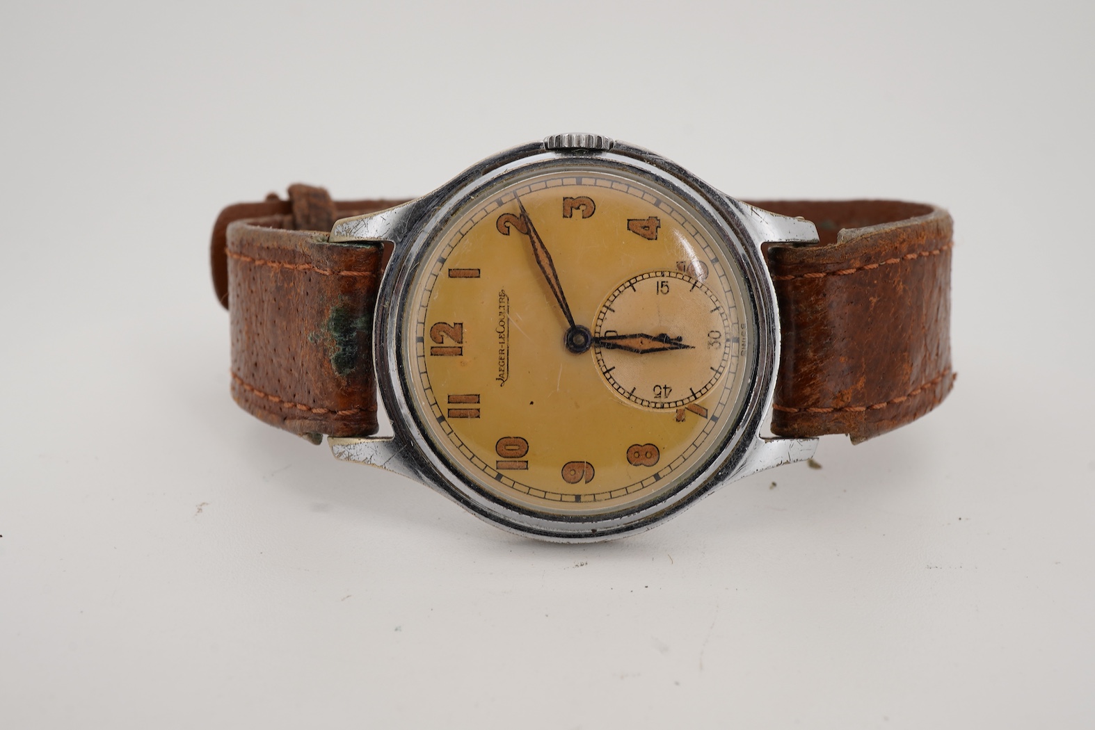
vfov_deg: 29.9
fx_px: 1369
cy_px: 365
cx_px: 548
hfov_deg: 43.6
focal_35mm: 45
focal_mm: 30
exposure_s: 1/160
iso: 160
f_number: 22
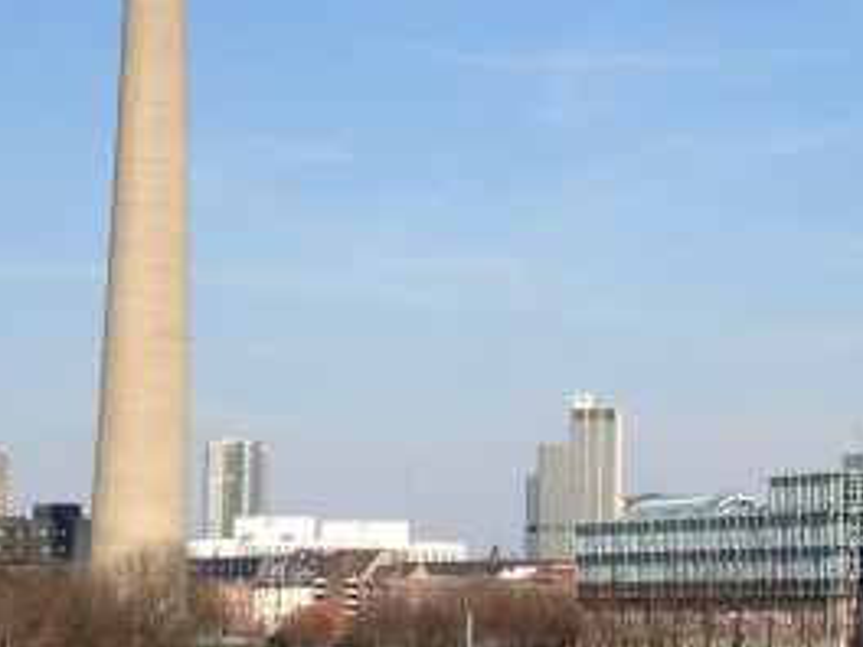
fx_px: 3391
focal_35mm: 136
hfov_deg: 14.2
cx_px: 928
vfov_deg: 10.9
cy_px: 337
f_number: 2.4
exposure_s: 1/1416
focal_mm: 4.28
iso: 50
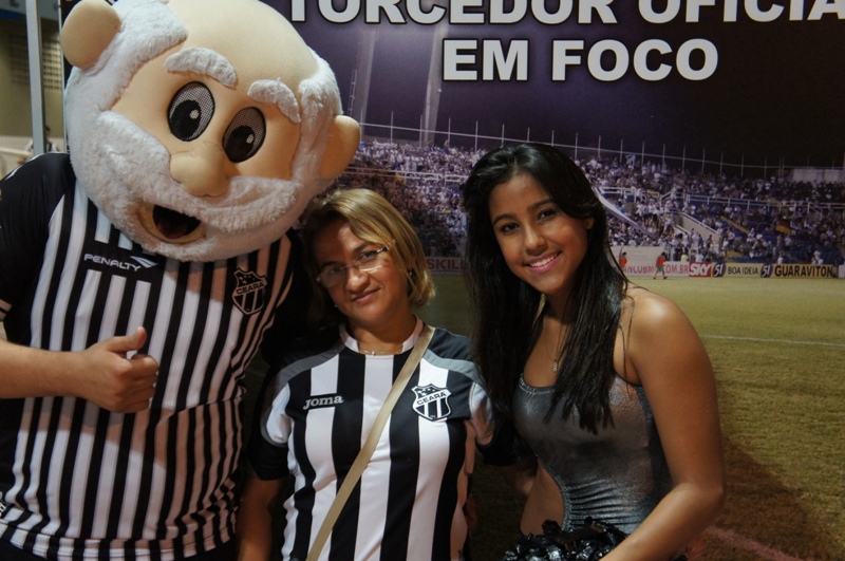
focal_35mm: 60
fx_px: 1406
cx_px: 422
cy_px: 280
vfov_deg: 22.6
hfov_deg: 33.4
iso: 1600
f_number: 4.5
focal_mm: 40
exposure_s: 1/30
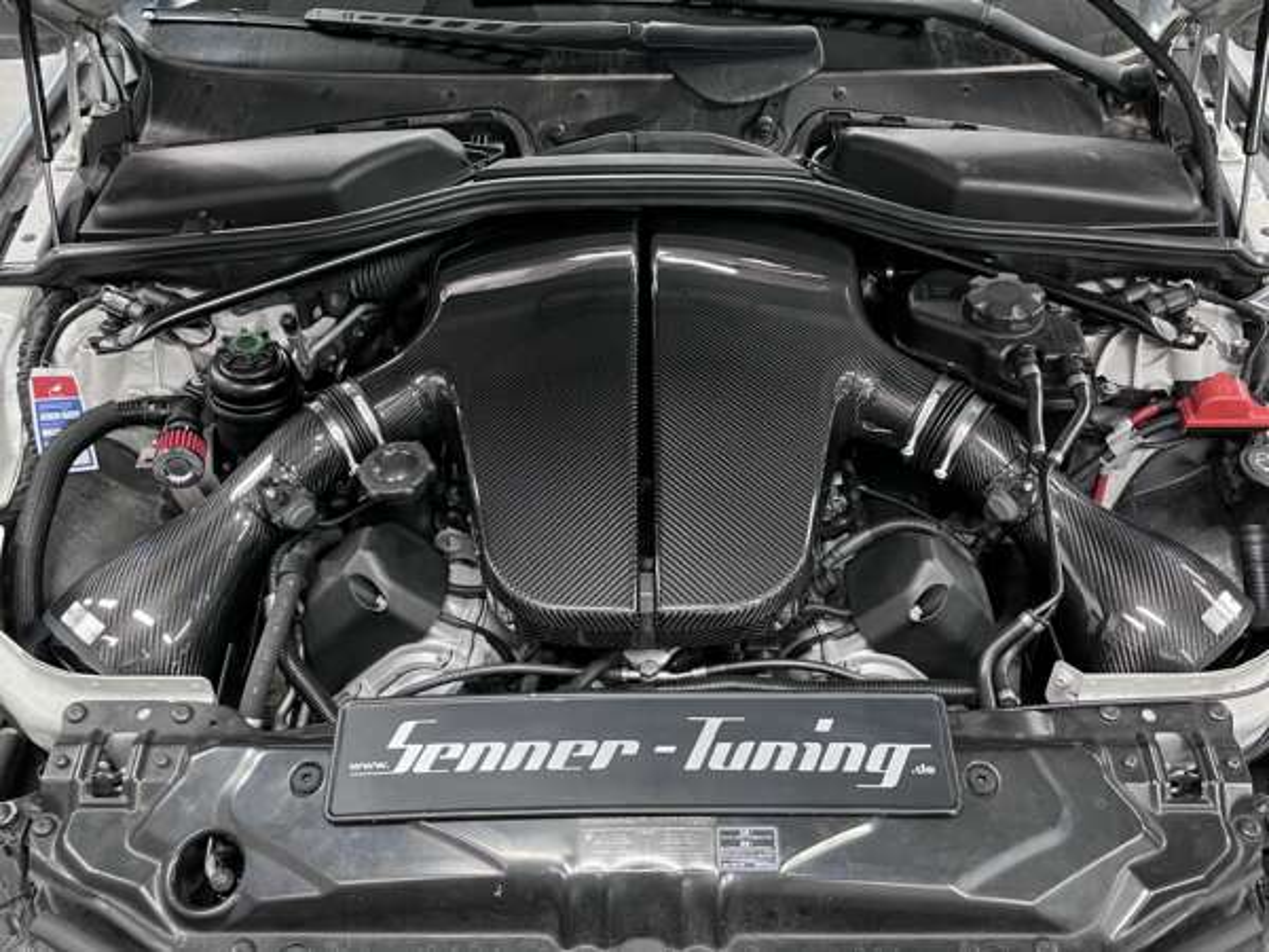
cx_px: 634
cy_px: 476
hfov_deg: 67.3
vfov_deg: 53.1
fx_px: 953
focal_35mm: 26
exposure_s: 1/33
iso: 500
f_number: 1.6
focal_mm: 5.1
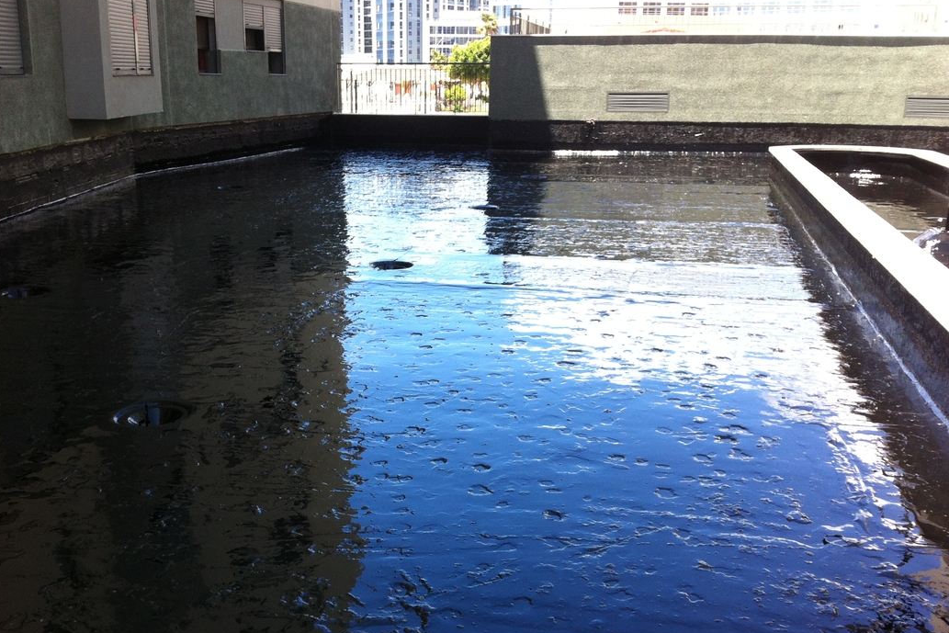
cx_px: 460
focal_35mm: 38
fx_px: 1002
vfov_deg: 35.0
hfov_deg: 50.7
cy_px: 346
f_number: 2.8
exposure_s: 1/305
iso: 80
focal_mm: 3.85
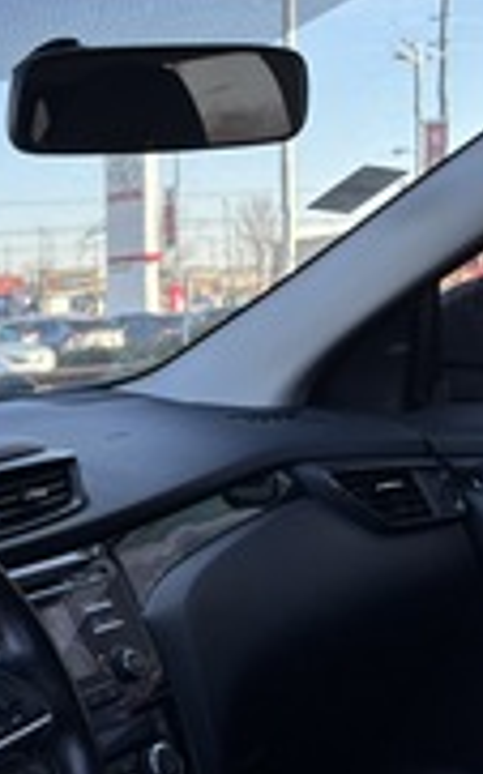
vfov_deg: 31.7
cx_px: -256
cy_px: 524
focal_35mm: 64
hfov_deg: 18.0
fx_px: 1349
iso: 50
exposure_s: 1/679
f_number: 1.6
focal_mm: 5.96
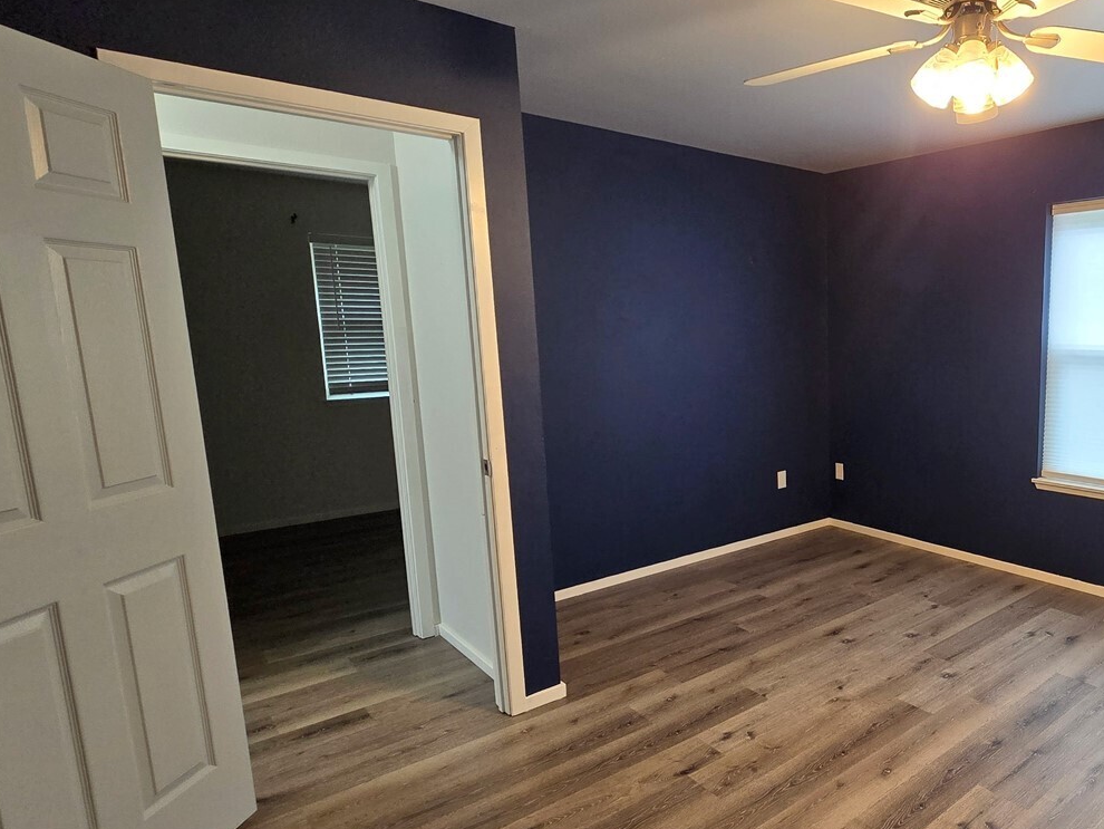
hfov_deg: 71.7
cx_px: 869
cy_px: 425
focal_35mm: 21
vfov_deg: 63.5
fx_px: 670
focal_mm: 2.2
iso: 250
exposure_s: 1/60
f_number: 2.2
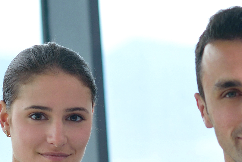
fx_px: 2602
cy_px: 243
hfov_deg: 5.3
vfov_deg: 3.5
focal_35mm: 387
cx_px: 272
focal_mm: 85
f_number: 3.2
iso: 100
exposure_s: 1/160
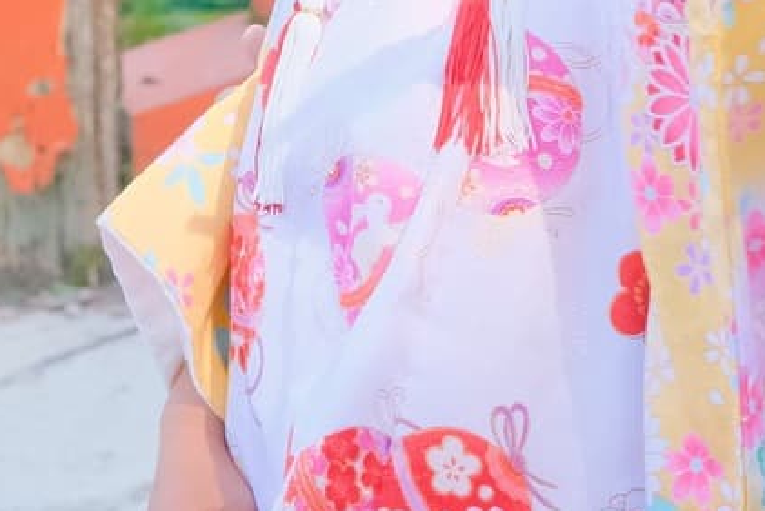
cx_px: 572
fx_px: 4506
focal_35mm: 212
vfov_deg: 6.4
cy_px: -207
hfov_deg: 9.7
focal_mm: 41.1
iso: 1600
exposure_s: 1/125
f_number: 6.4
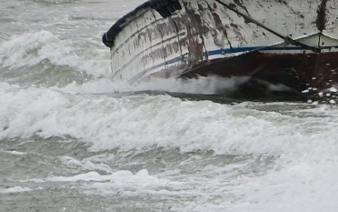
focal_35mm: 846
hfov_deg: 2.5
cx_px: 727
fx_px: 7798
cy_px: -114
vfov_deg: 1.6
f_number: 8
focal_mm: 105
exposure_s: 1/200
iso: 125
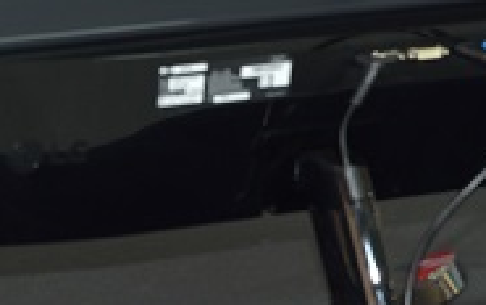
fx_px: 3009
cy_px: -72
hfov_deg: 9.0
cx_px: -194
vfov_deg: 5.8
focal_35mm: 227
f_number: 3.2
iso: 1000
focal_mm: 70
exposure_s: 1/100
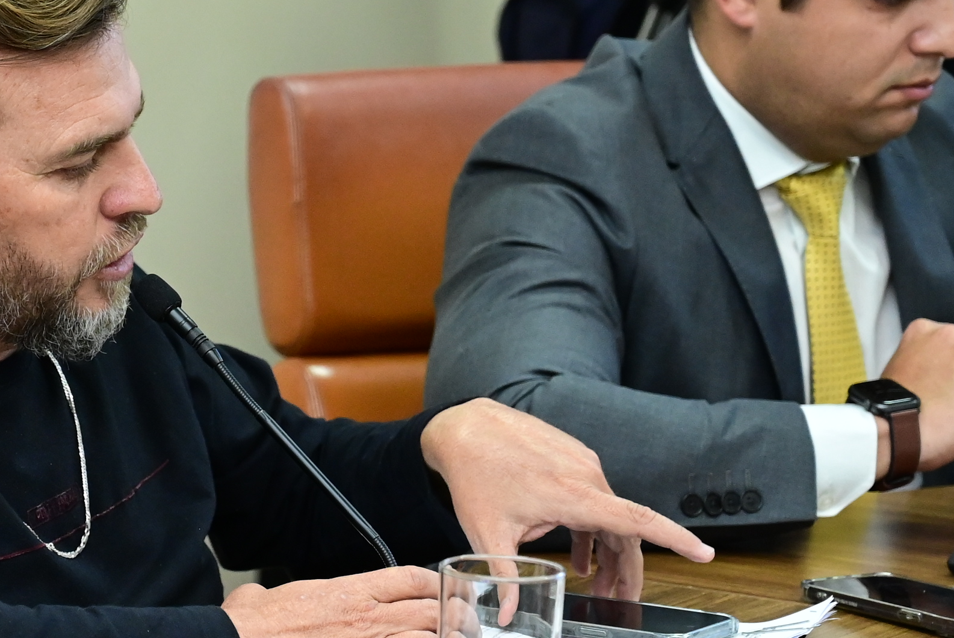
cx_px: 263
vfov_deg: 7.1
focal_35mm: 195
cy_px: 364
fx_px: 5172
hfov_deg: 10.5
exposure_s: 1/200
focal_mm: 70
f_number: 4
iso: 3200
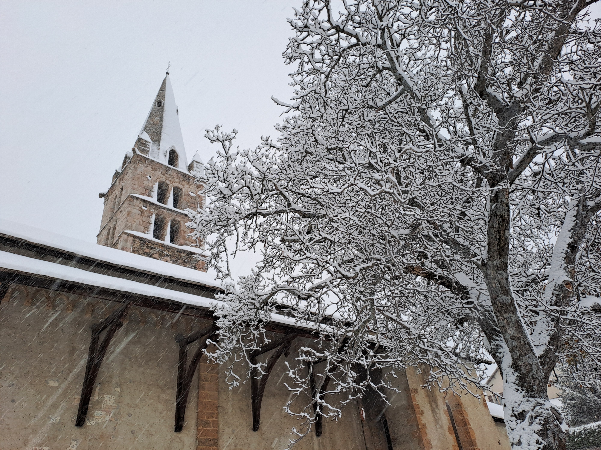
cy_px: 225
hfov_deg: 69.4
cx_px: 300
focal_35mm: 25
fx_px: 434
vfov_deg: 54.9
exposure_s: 1/50
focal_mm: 4.65
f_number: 1.8
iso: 32
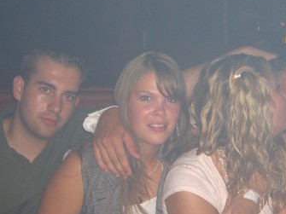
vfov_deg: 21.5
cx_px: 201
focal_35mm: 68
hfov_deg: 28.3
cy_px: 152
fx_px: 562
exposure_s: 1/60
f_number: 2.8
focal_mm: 7.9
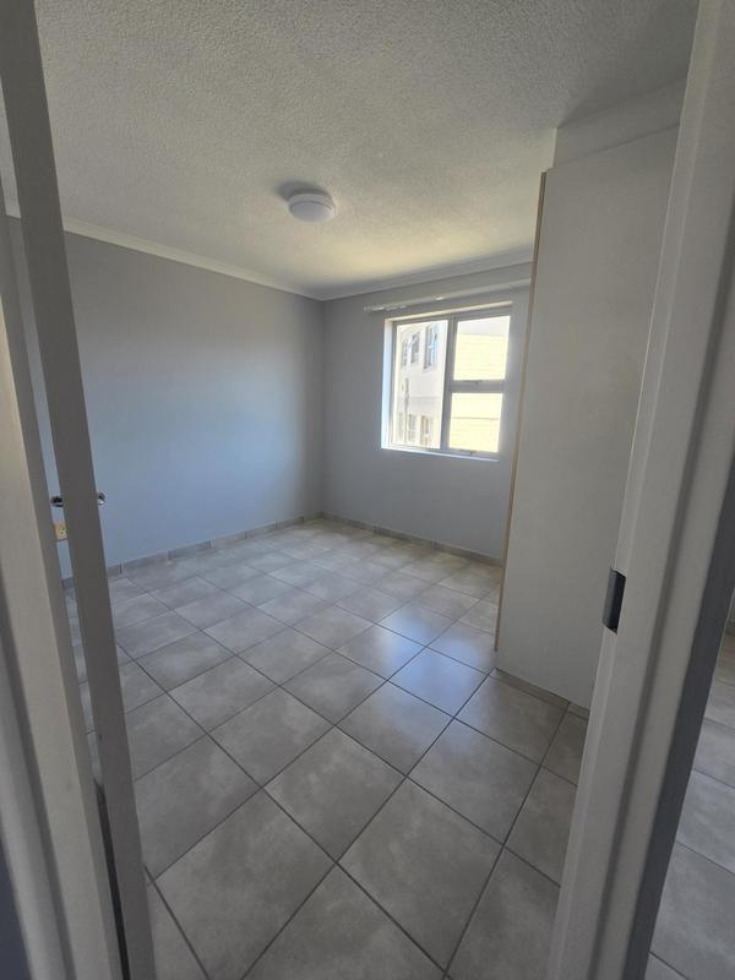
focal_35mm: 13
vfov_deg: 106.2
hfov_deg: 89.9
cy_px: 490
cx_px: 368
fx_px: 368
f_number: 2.2
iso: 50
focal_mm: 2.2
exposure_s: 1/175
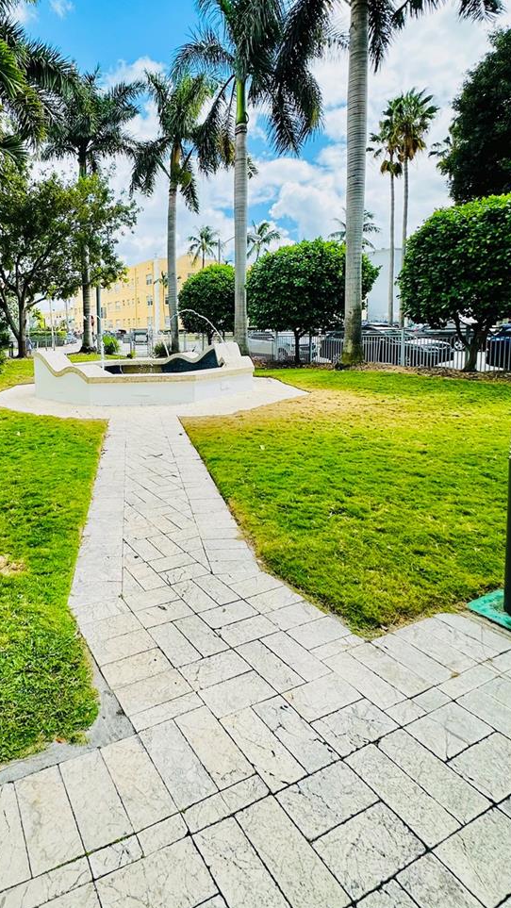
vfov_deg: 88.6
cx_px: 118
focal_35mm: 19
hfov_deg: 55.1
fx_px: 457
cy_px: 369
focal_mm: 2.22
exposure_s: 1/1182
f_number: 2.2
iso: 40
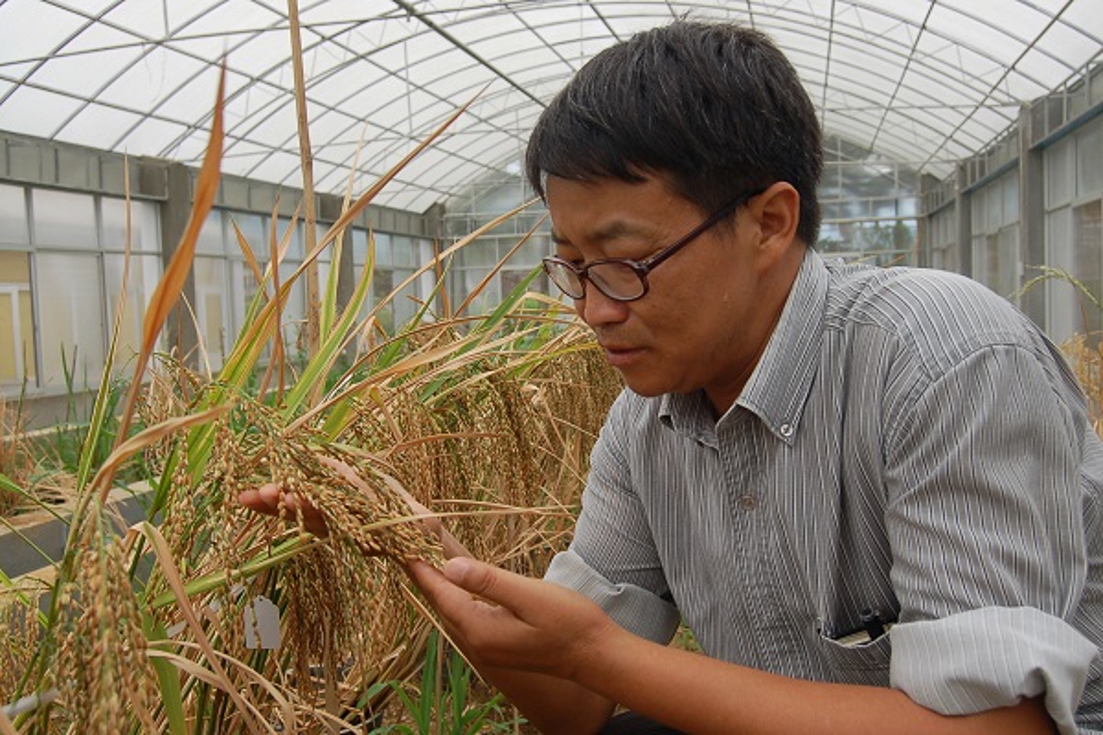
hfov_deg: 53.1
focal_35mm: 36
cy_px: 368
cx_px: 552
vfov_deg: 36.9
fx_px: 1103
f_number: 6.3
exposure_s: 1/160
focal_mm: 24
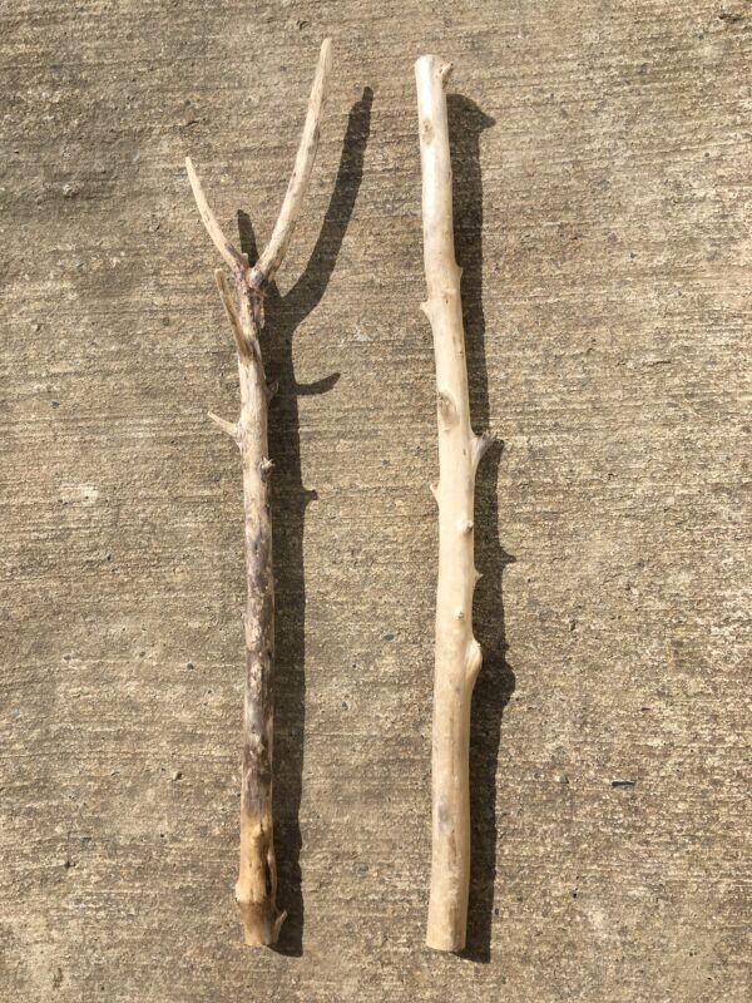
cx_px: 376
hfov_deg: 48.2
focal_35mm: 29
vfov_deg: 61.7
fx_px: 840
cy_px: 502
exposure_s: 1/2564
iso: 25
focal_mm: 4.15
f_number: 2.2
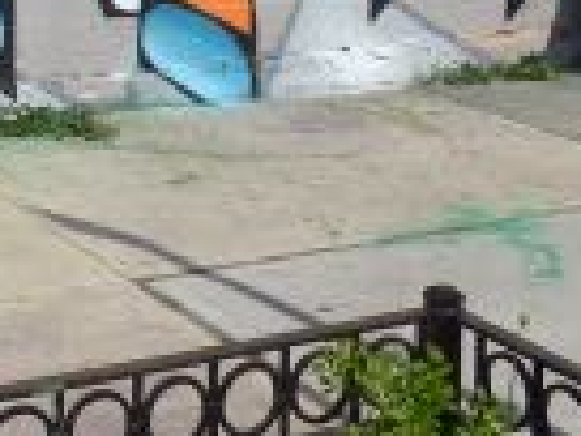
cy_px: -280
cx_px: -9
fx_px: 1796
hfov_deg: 17.9
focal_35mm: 107
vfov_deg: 12.9
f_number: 3.5
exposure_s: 1/1600
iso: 80
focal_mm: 6
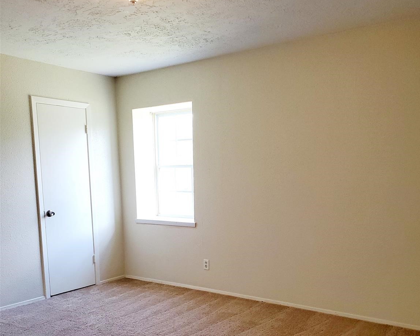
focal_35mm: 34
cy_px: 254
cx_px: 211
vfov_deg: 42.0
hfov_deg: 52.8
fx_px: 423
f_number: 2.4
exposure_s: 1/60.2
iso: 100
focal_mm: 4.3
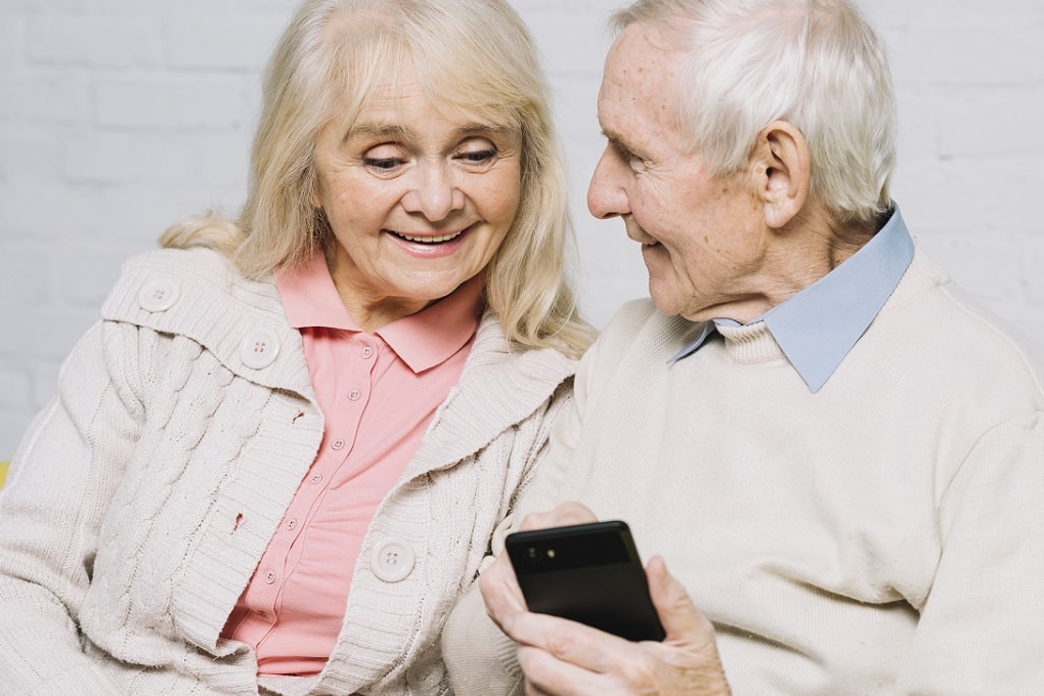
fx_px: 2900
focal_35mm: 100
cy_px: 401
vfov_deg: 13.7
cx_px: 522
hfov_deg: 20.4
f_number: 6.3
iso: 100
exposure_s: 1/160
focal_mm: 85
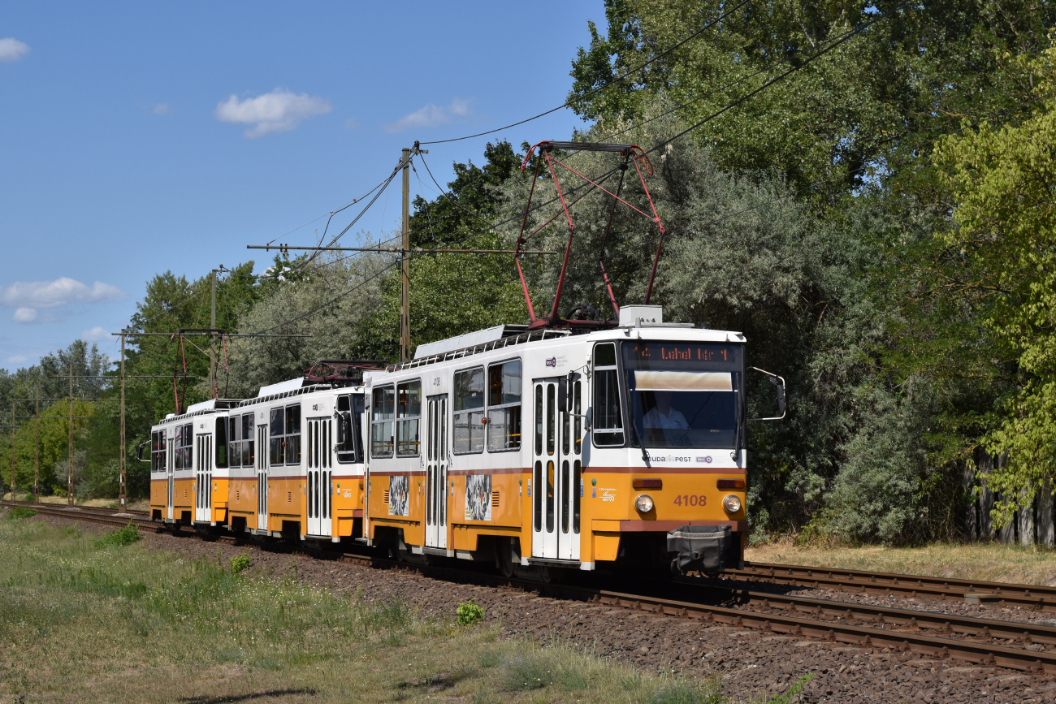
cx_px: 528
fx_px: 2200
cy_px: 352
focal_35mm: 75
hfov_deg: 27.0
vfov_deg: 18.2
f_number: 8
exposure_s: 1/1000
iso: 200
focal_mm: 50
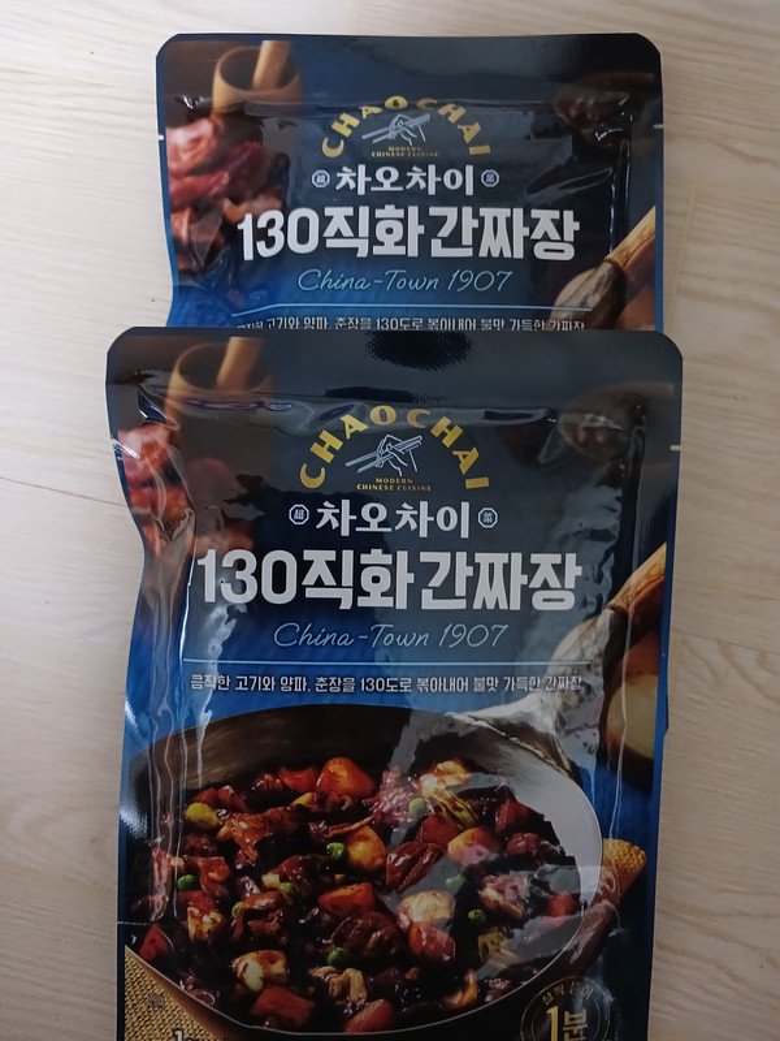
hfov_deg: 51.4
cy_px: 520
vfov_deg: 65.3
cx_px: 390
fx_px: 811
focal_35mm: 27
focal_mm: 4
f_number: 1.8
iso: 500
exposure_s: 1/20
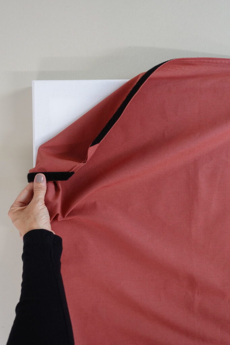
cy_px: 172
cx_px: 115
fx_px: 393
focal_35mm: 41
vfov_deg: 47.4
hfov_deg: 32.6
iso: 400
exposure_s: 1/50
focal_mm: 14.9
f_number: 2.8
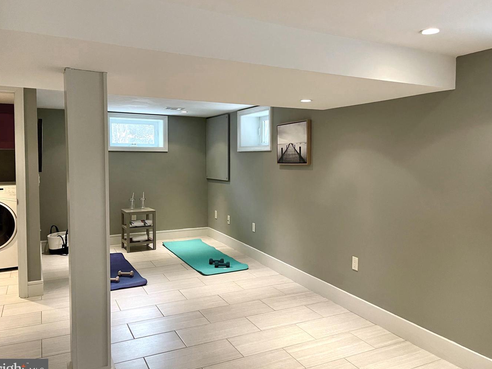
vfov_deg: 51.4
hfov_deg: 65.3
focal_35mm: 27
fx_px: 384
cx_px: 249
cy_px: 181
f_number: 1.6
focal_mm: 5.1
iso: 320
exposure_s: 1/60
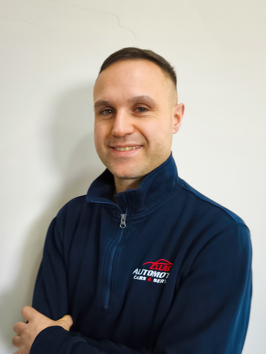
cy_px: 177
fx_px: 359
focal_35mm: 35
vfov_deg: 52.6
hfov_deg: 40.7
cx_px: 133
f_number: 1.7
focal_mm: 5.35
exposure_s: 1/50
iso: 250
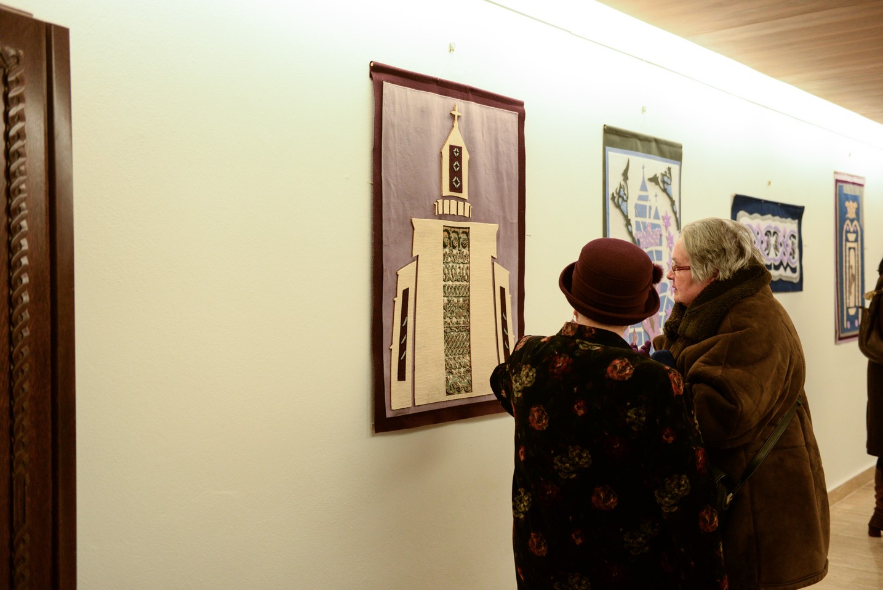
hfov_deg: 50.7
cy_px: 295
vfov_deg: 35.1
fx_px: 932
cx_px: 442
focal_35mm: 38
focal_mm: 38
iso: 2000
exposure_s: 1/400
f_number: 2.8
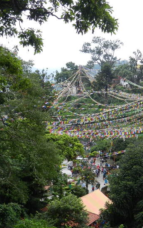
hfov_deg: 21.6
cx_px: 123
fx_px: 368
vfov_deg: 34.6
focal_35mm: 59
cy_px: 113
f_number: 4
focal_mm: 6.9
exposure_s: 1/400
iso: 160
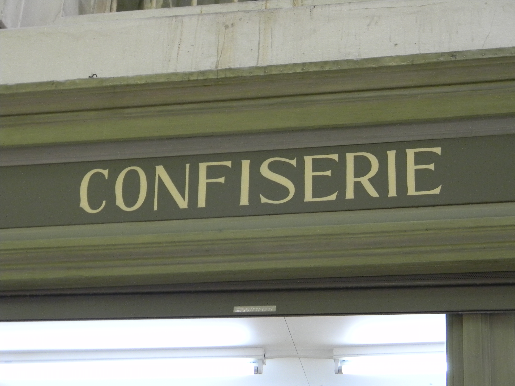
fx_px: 1235
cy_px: 193
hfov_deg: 23.6
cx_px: 258
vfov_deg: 17.8
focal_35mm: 83
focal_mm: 15.1
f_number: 4.5
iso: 400
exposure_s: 1/24
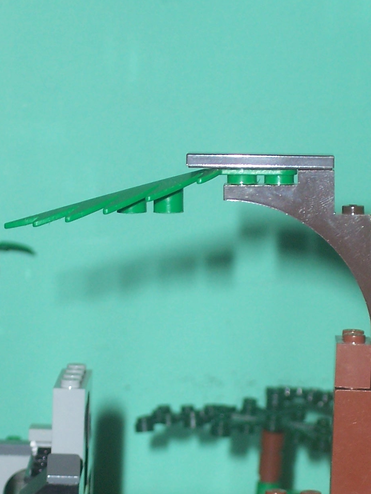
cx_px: 280
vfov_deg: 11.6
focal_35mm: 170
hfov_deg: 8.7
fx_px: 2430
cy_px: 444
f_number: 4.1
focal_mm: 13.5
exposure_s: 1/90
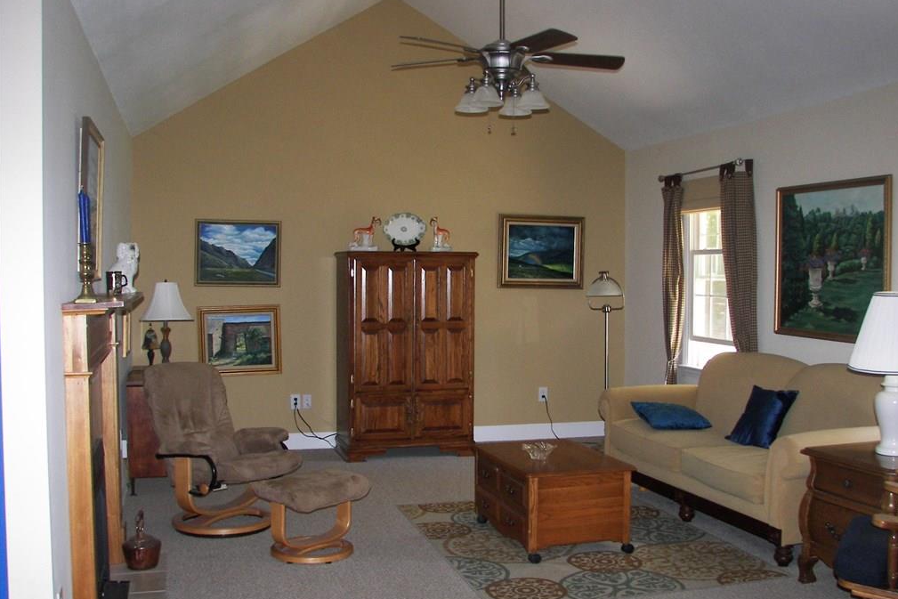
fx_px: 948
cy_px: 320
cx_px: 454
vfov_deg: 35.1
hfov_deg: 50.7
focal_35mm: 38
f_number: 2.8
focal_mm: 6
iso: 125
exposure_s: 1/30
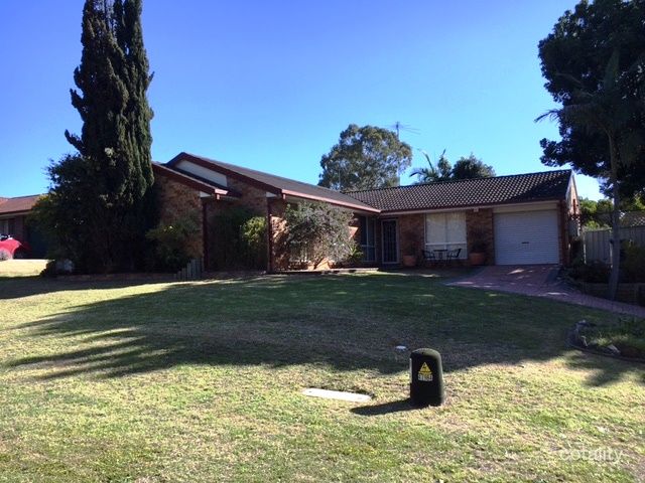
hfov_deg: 61.7
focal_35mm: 29
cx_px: 322
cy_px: 242
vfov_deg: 48.2
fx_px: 540
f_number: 2.2
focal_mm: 4.15
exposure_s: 1/1099
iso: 25
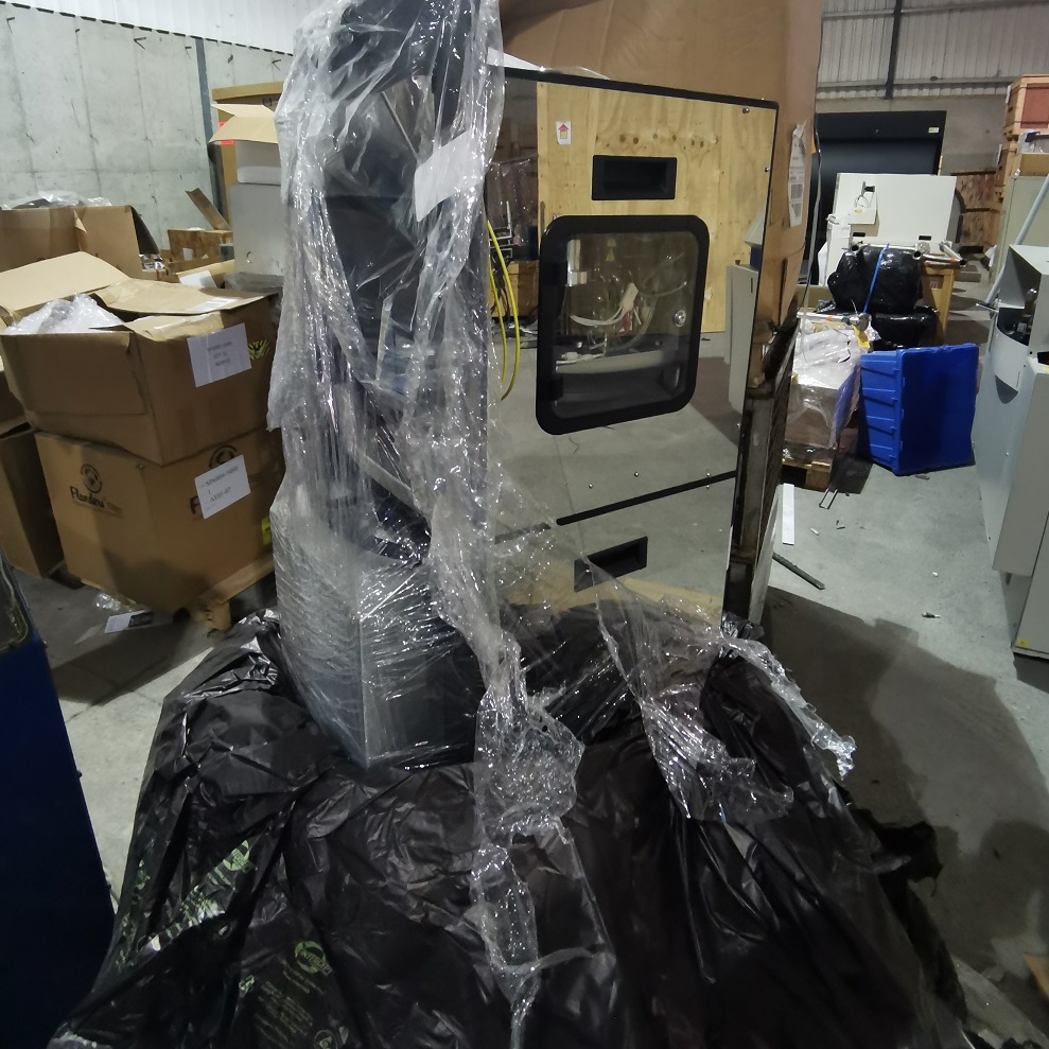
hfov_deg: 72.1
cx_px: 524
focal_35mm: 21
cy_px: 411
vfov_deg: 71.3
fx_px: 720
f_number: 2.2
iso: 800
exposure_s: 1/16.7
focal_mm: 2.26
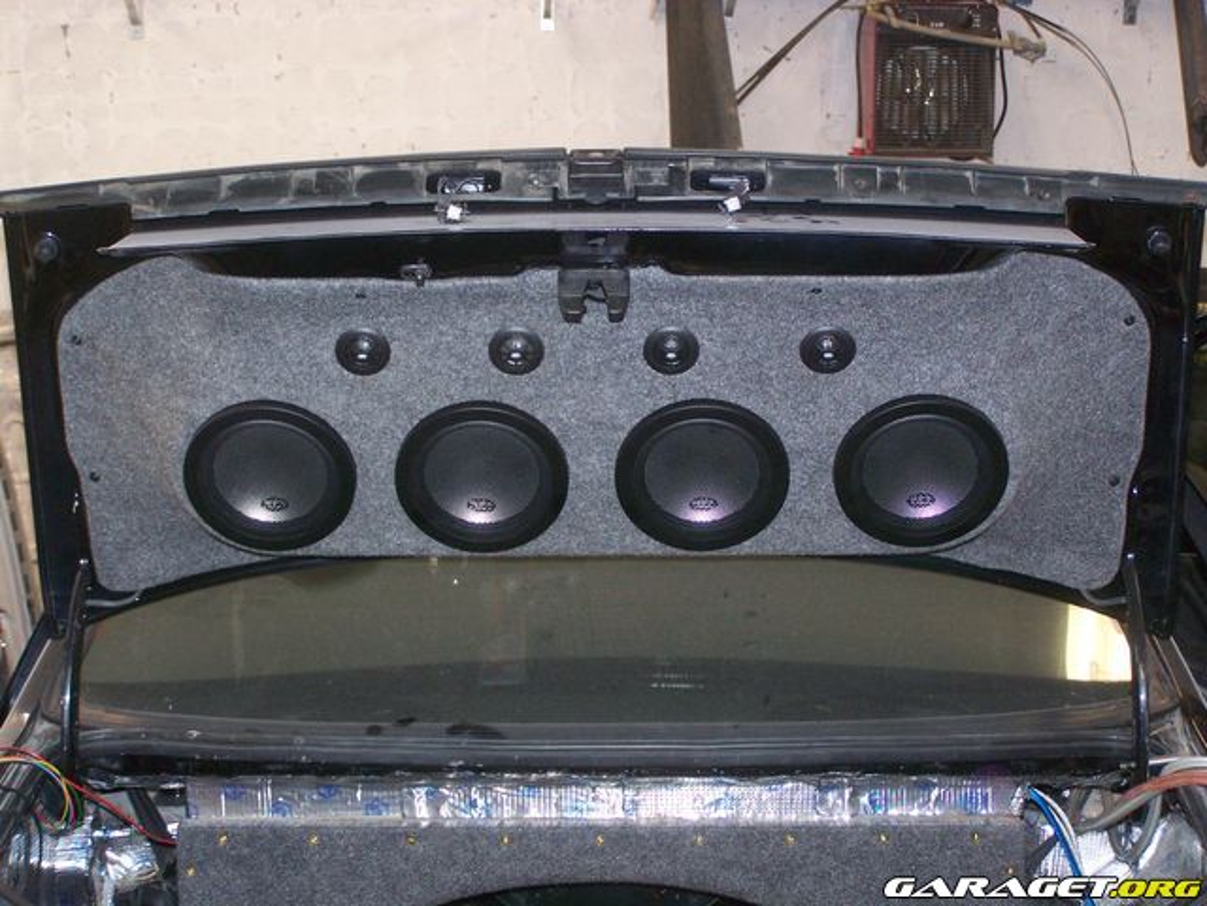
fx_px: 2406
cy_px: 453
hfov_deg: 28.2
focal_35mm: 69
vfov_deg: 21.3
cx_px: 604
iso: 160
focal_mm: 11.5
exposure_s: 1/80
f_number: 3.2
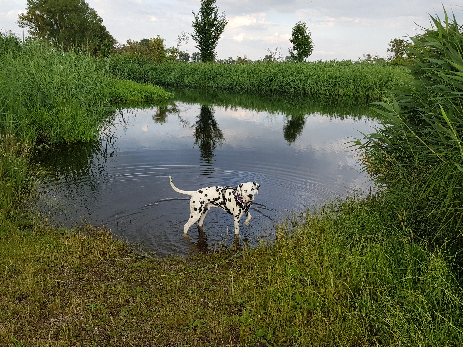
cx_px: 232
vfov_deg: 53.1
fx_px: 348
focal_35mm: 26
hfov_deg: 67.3
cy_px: 174
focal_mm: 4.2
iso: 40
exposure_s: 1/357
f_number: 1.7
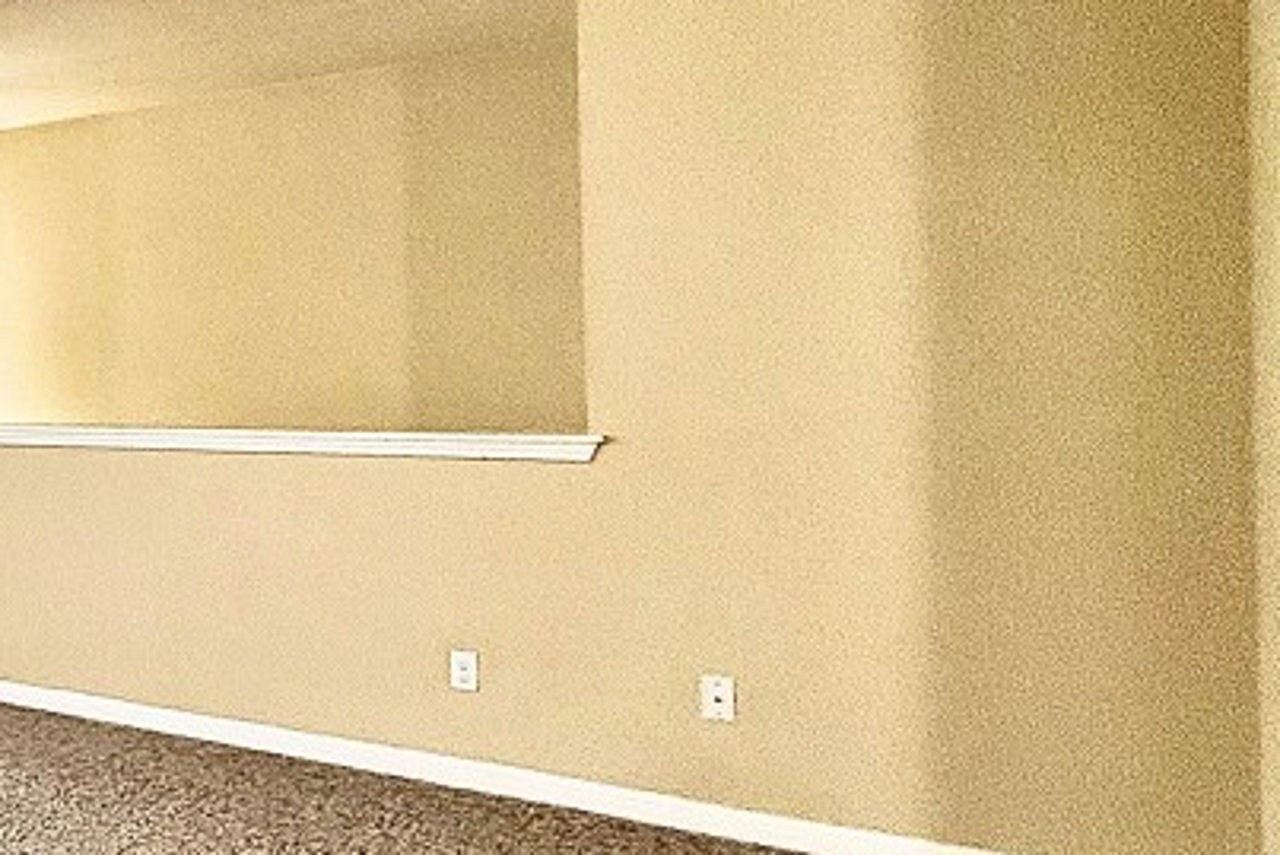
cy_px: 362
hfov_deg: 37.1
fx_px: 1316
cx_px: -311
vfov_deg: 35.9
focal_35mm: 37
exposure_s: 1/120
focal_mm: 2.22
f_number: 2.2
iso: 320
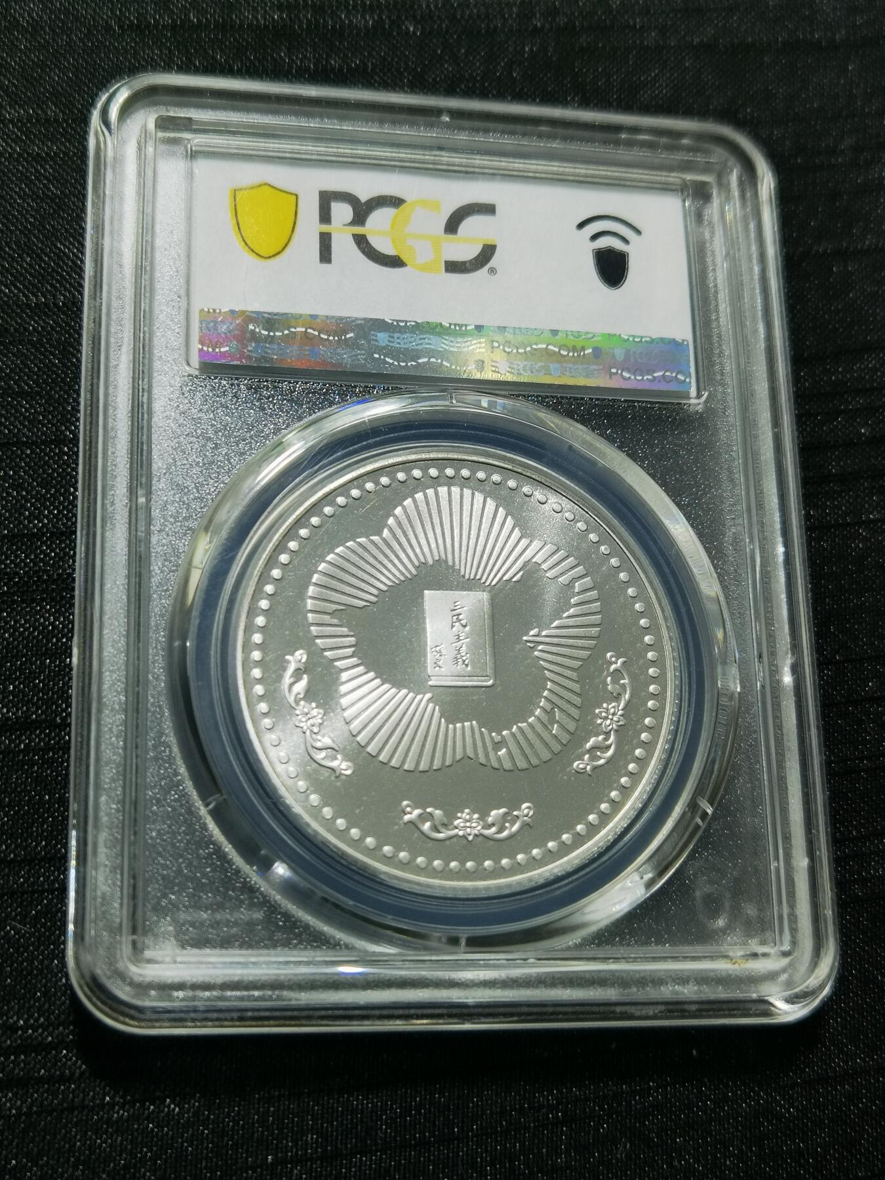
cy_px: 590
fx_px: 1670
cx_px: 442
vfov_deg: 38.9
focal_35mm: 49
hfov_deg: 29.7
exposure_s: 1/100
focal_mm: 6.67
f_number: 1.9
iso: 64
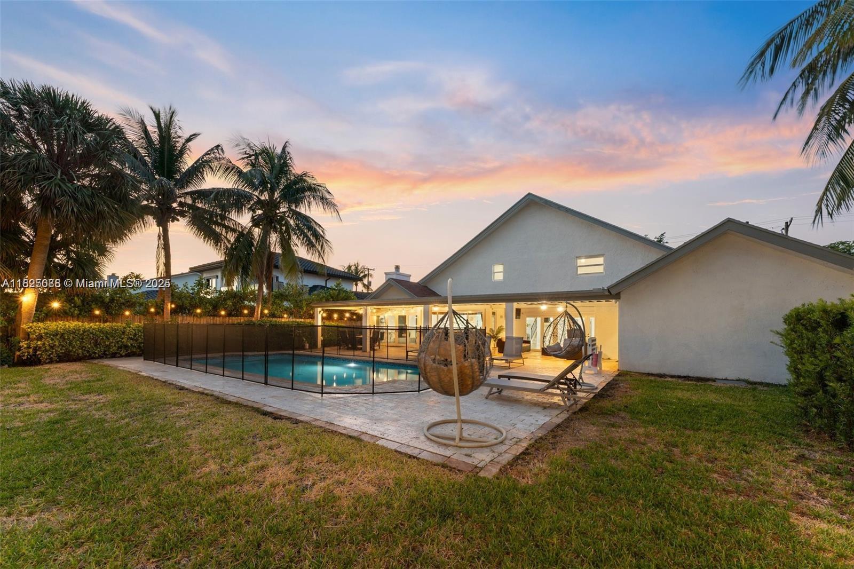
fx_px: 332
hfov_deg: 104.3
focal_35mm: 14
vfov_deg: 81.2
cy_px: 284
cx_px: 427
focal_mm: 14
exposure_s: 15
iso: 100
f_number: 8
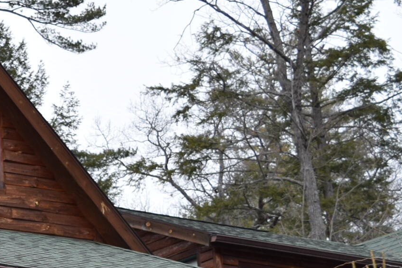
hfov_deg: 12.2
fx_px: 1787
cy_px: 357
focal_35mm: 160
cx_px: -212
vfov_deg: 8.5
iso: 100
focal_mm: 30
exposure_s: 1/125
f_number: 5.6
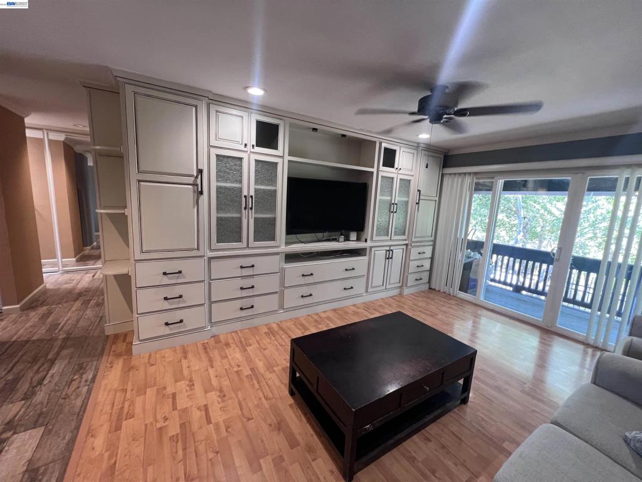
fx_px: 241
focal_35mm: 13
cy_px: 241
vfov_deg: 89.9
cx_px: 321
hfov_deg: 106.2
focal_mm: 1.57
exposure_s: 1/60
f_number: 1.8
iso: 250
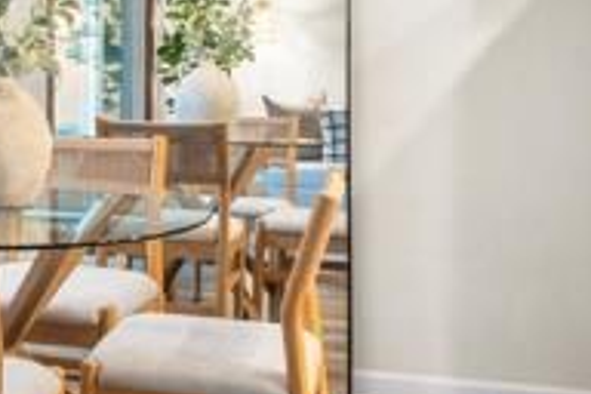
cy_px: 63
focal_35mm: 80
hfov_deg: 23.9
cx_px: -40
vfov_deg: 16.9
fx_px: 1313
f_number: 8
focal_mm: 24
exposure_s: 3.2
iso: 200
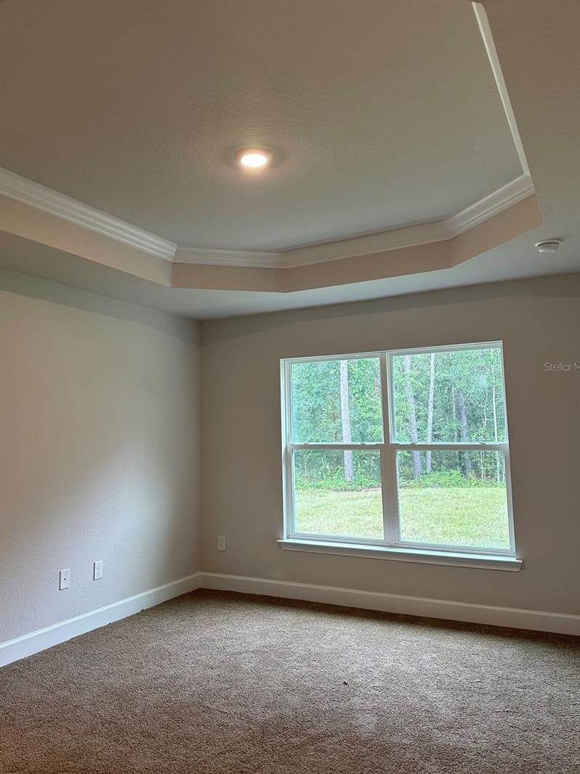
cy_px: 366
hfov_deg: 51.3
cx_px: 269
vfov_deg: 65.3
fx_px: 603
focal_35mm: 27
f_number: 1.78
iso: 200
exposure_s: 1/120
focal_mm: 6.86
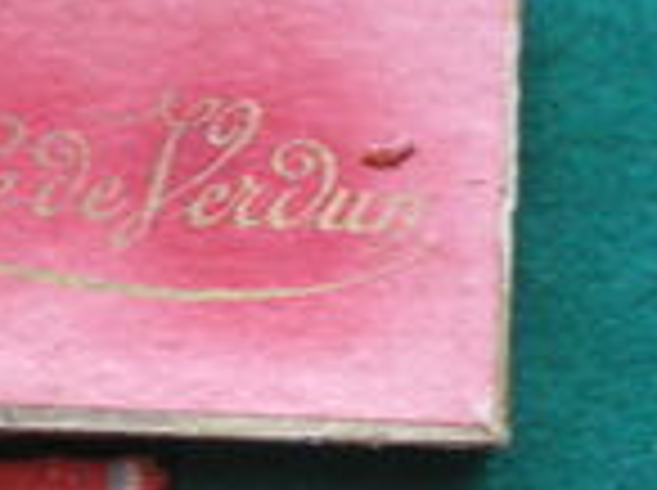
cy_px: 589
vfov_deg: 11.6
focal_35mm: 125
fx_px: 2369
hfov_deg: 15.8
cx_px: 414
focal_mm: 6.3
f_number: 3.1
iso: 400
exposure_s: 1/20
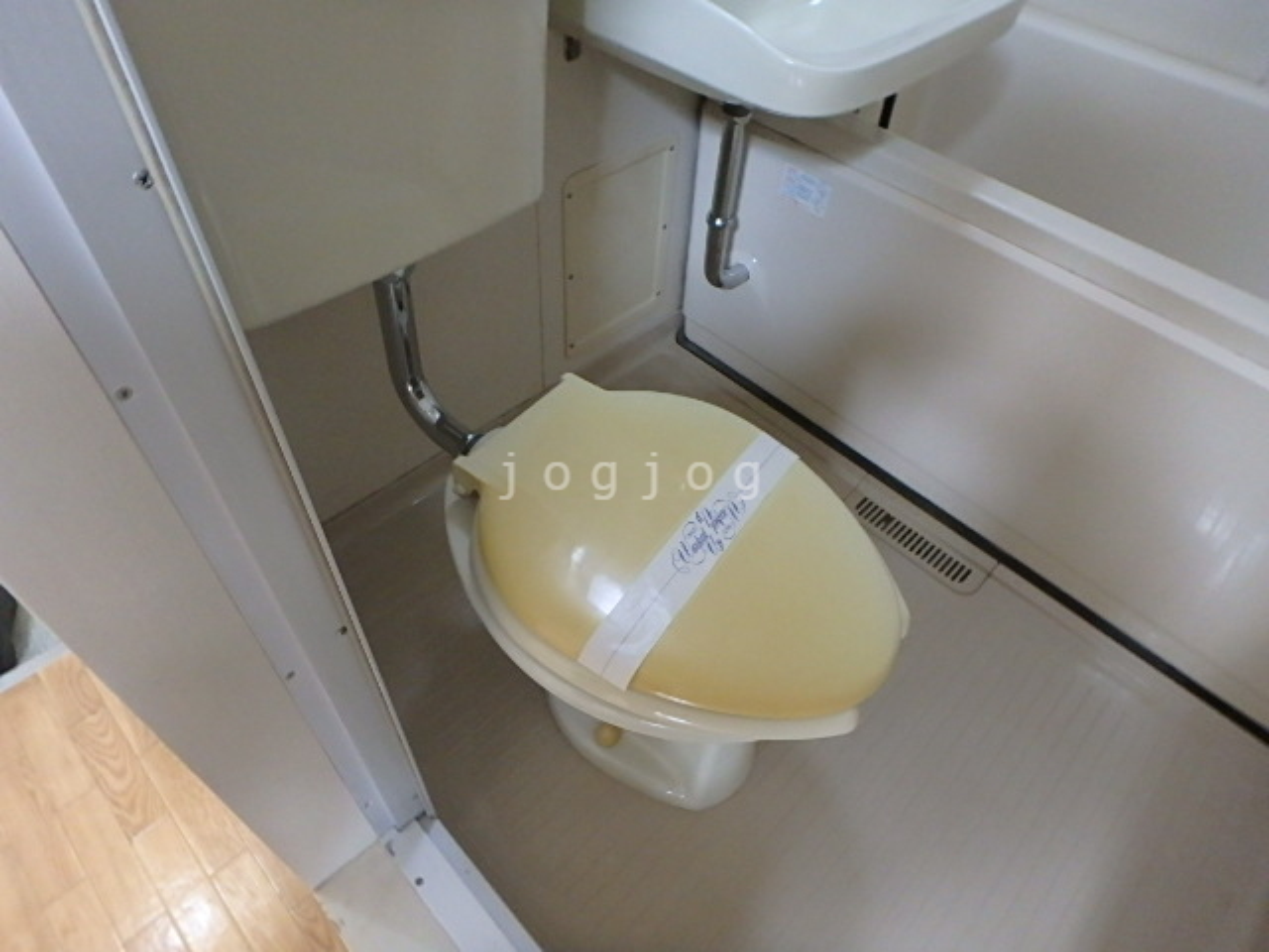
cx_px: 634
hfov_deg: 79.0
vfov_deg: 63.4
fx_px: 770
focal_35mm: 21
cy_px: 476
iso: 800
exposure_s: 1/25
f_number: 3.5
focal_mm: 3.7
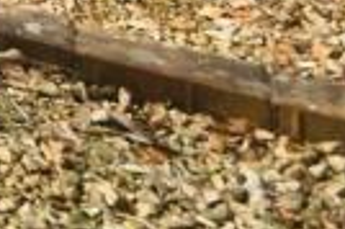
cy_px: -518
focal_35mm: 115
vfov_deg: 9.0
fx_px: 1101
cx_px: -821
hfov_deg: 9.9
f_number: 8
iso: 400
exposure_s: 1/500
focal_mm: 10
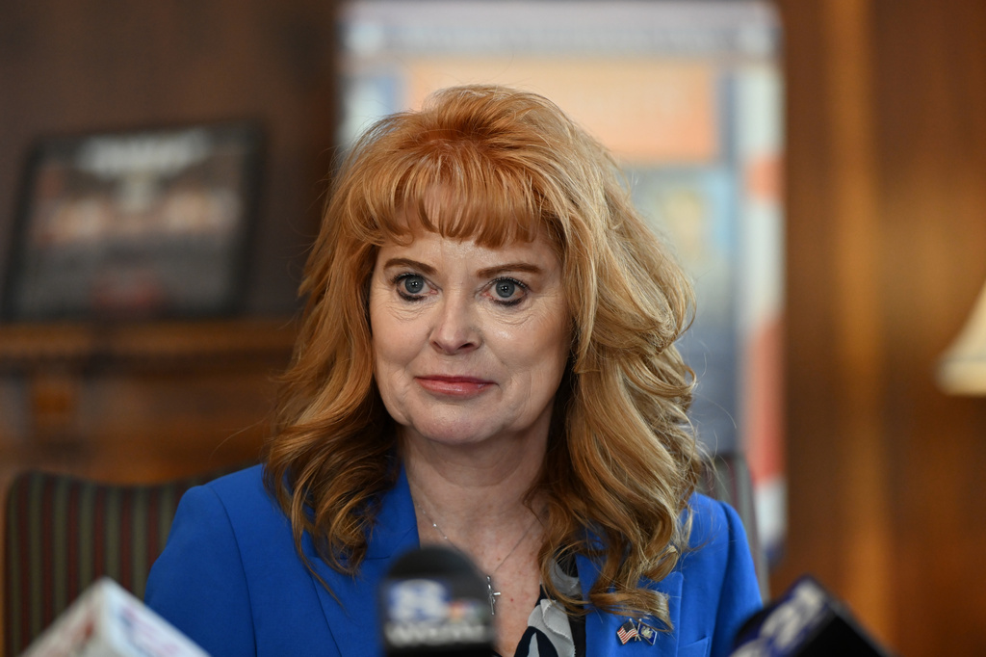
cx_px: 493
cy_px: 328
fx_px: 5476
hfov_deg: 10.3
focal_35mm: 200
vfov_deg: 6.9
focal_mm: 200
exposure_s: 1/160
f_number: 2.8
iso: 2000
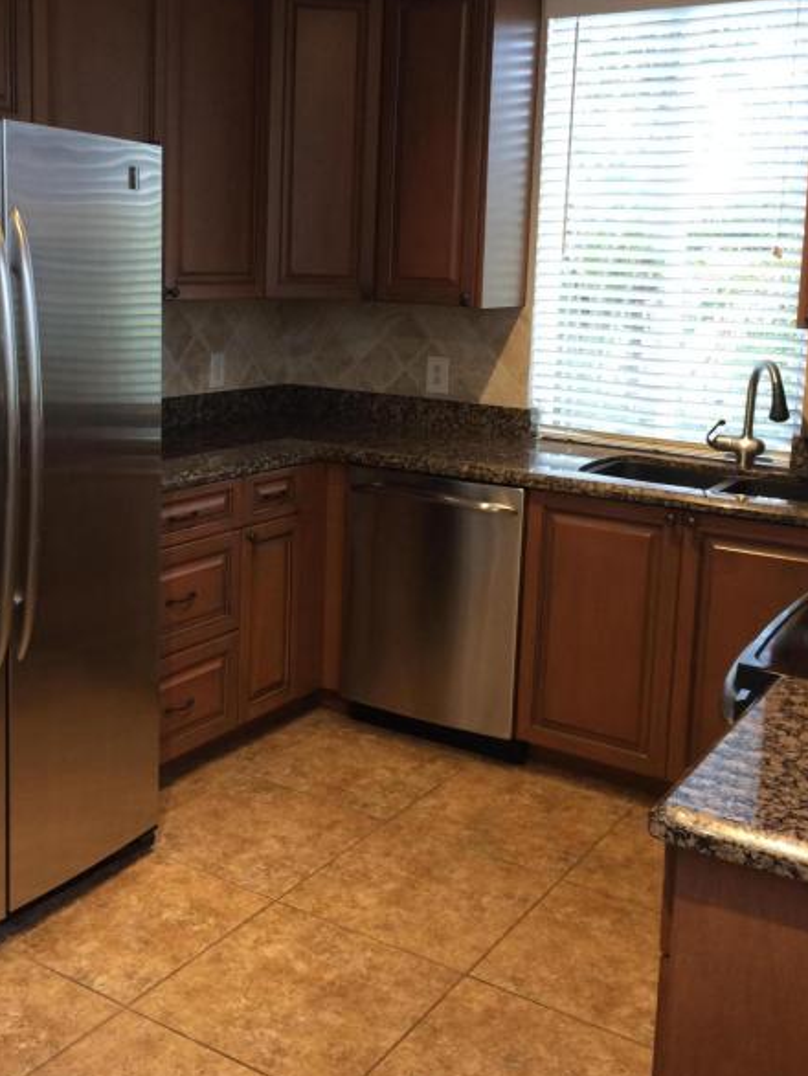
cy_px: 424
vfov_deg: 48.6
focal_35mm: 38
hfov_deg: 37.7
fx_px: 1182
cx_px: 342
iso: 100
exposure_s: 1/30
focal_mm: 4.15
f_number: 2.2
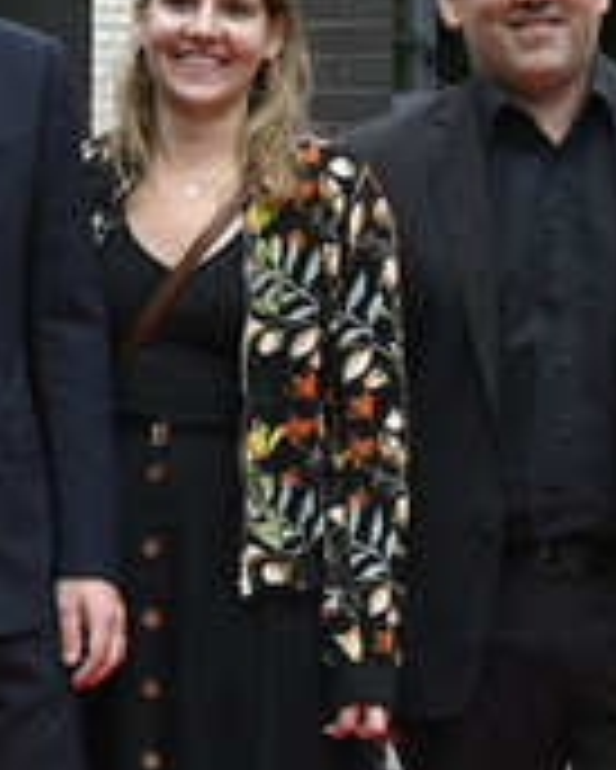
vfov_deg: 21.5
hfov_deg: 16.6
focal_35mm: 89
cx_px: -106
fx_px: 2026
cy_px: 369
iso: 2000
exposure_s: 1/500
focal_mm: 36
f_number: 5.6
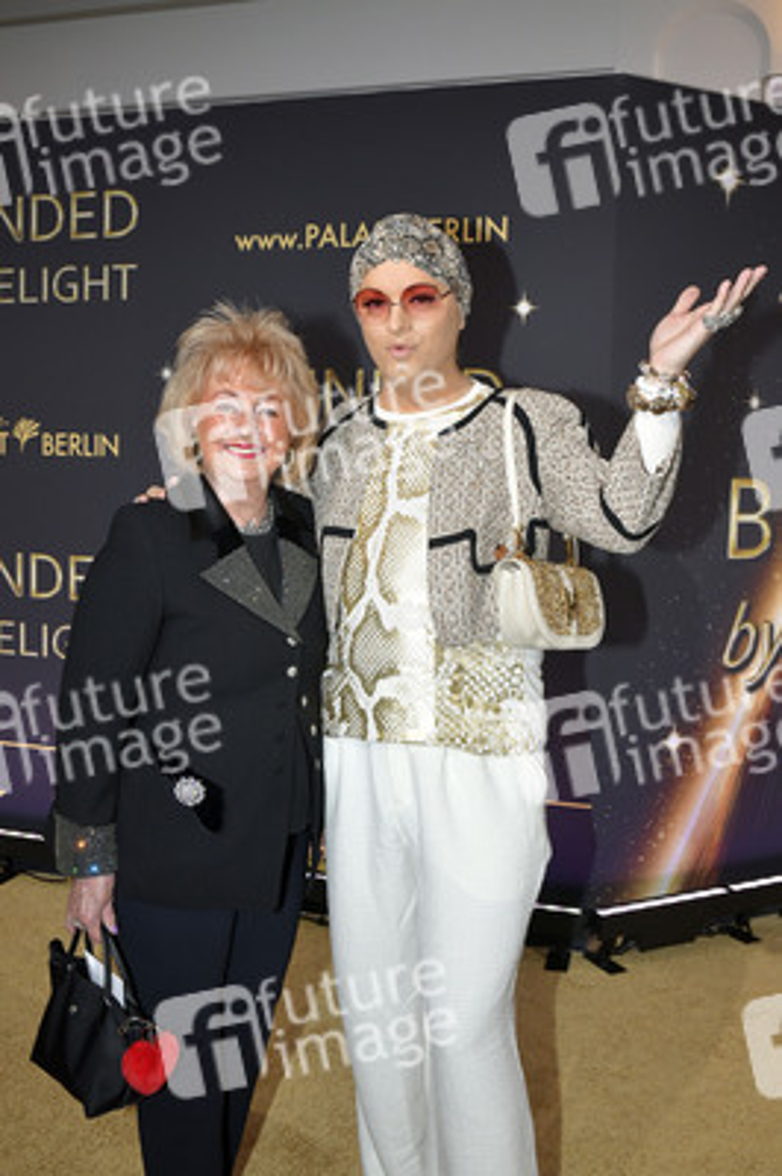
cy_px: 588
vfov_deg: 58.8
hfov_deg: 41.0
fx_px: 1044
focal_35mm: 32
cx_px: 391
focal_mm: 32
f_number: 6.3
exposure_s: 1/250
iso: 1250
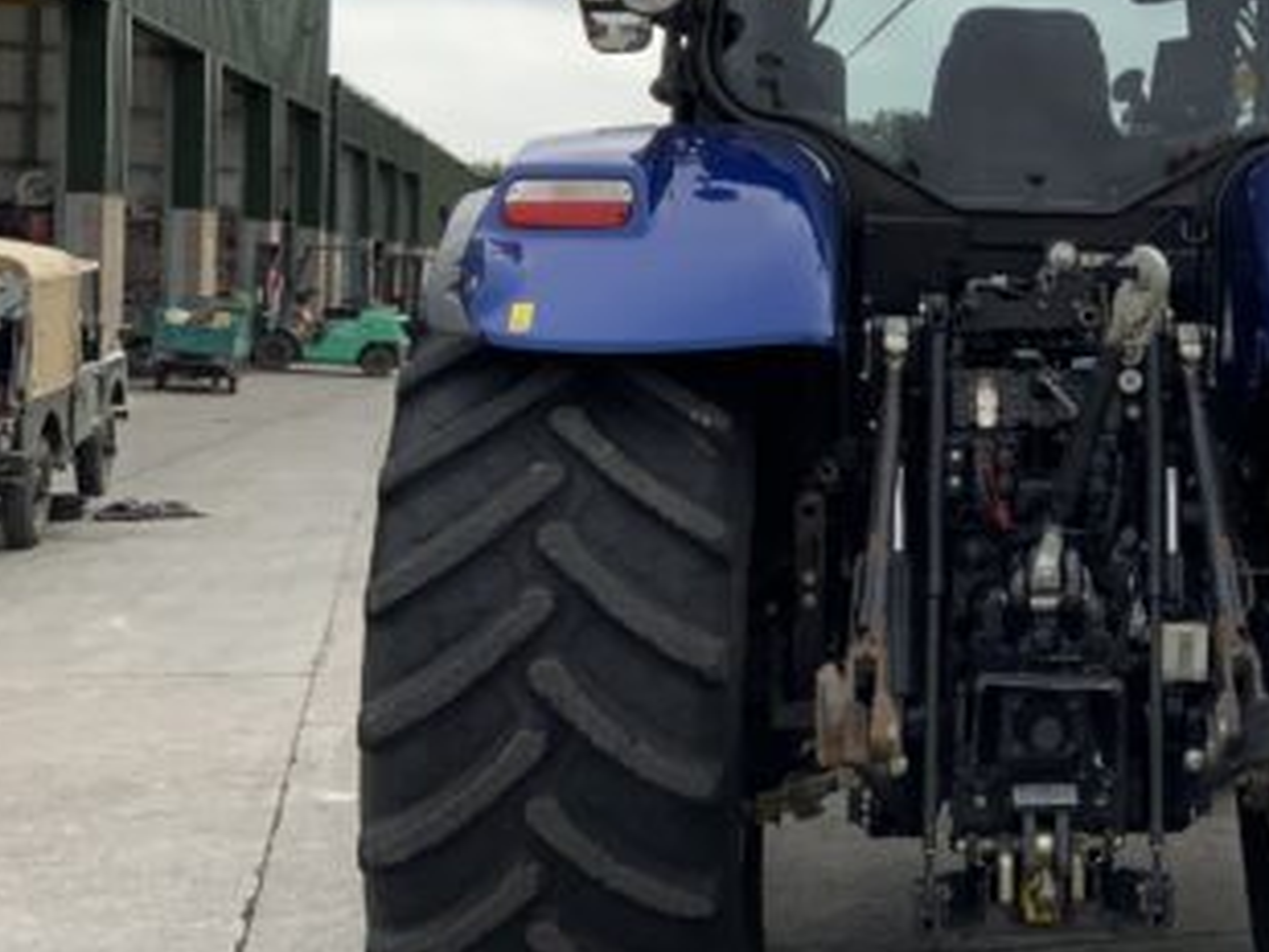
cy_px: 336
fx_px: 2200
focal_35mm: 60
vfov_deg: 24.3
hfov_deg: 30.3
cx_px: 1216
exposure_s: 1/1912
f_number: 1.8
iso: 16
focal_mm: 3
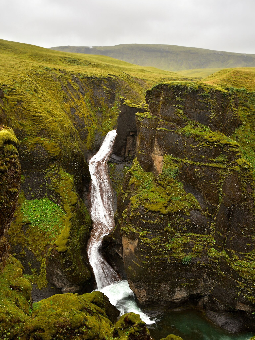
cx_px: 130
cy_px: 188
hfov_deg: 48.9
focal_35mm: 29
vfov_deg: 62.3
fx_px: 281
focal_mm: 17
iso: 125
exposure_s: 1/30
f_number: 6.3
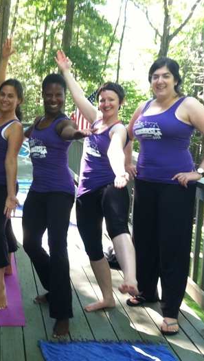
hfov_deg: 22.0
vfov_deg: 39.8
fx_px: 499
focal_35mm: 52
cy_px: 184
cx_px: -14
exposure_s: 1/15
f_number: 2.8
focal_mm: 3.85
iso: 80
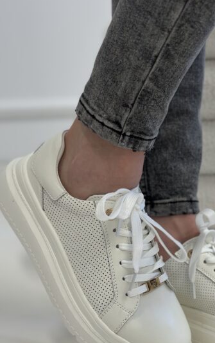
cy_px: 211
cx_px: 162
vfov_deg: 27.1
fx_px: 713
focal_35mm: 76
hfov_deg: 17.1
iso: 100
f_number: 1.78
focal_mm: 6.86
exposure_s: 1/121
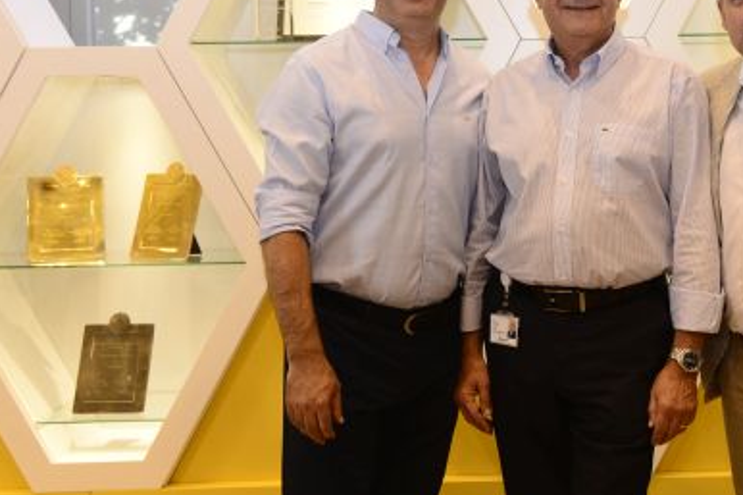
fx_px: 1217
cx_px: 579
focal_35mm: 59
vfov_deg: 22.8
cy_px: 140
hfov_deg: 33.1
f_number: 4.5
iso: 1600
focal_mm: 35
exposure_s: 1/100
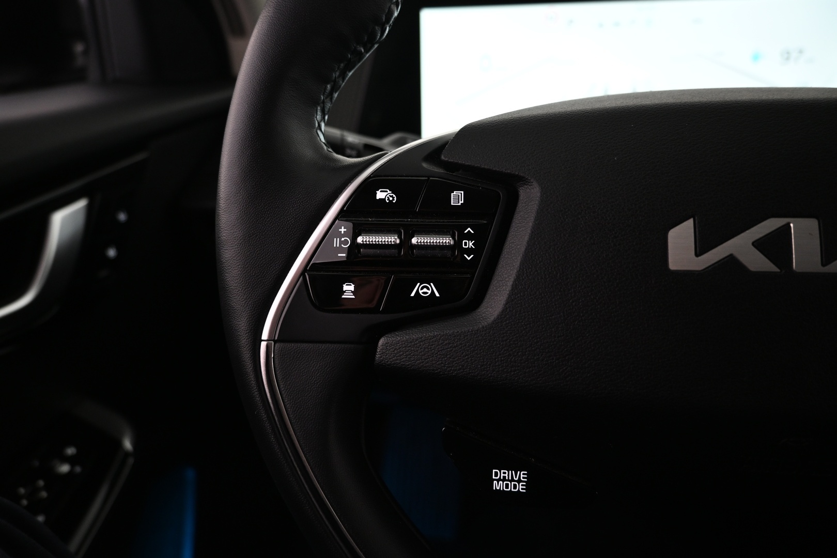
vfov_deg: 53.1
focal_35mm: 24
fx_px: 558
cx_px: 418
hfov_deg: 73.7
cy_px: 279
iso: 800
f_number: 3.5
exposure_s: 1/25
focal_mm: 16
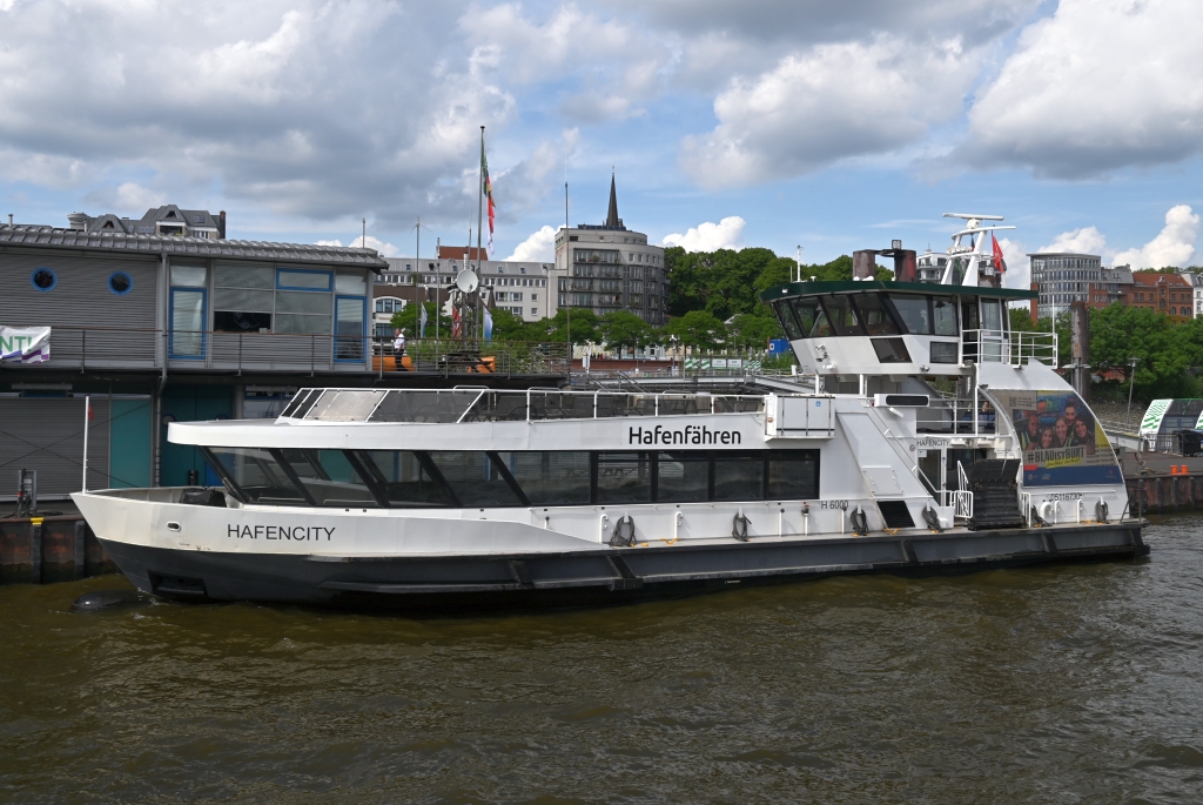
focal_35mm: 24
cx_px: 602
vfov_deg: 53.2
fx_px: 803
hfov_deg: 73.7
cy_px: 402
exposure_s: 1/500
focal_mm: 24
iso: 100
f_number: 7.1
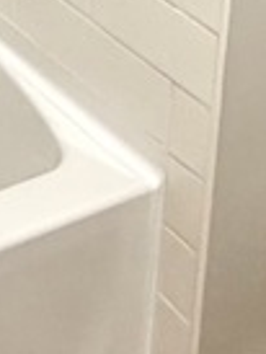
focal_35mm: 110
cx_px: -297
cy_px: -442
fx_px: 1125
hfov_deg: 11.8
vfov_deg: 13.8
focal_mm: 2.22
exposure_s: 1/60
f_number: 2.2
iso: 200
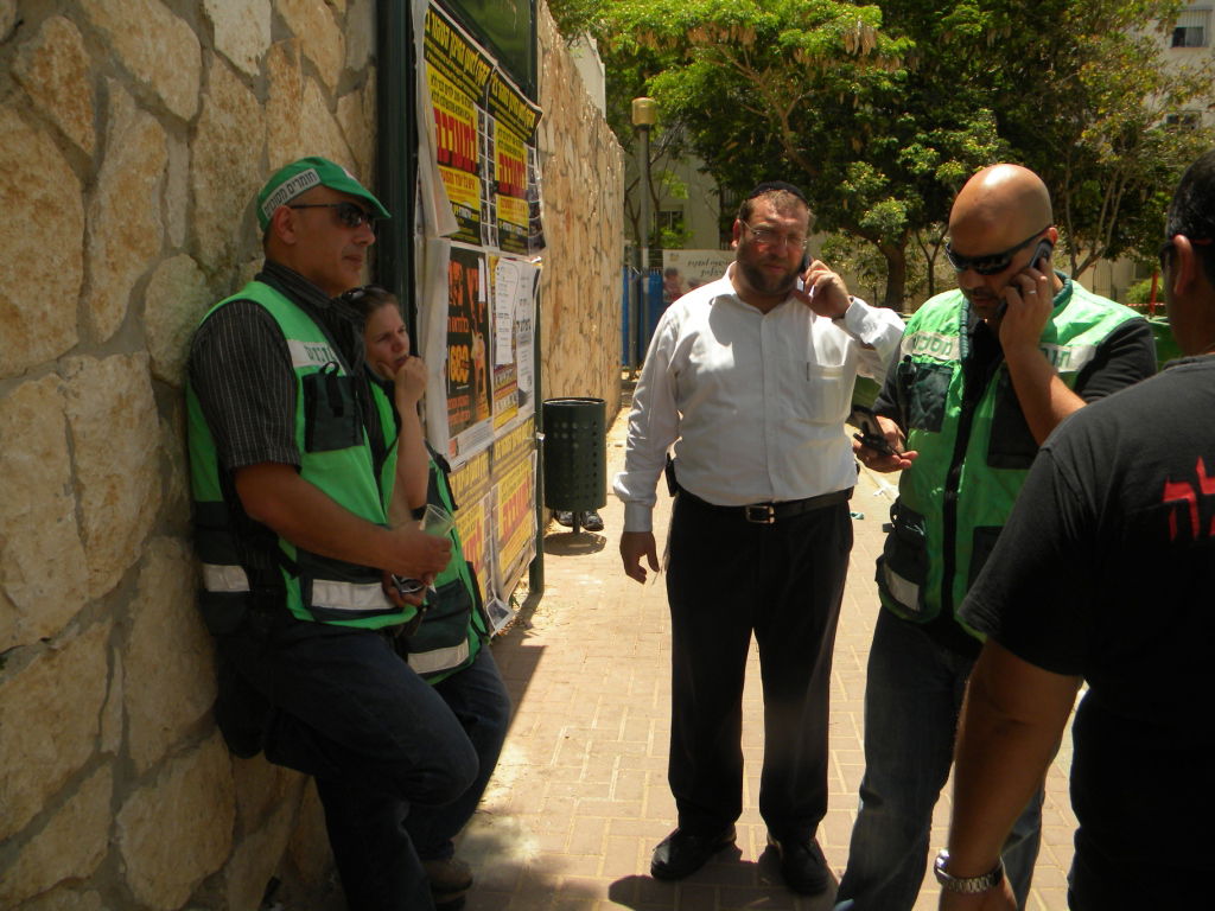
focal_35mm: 28
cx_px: 608
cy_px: 456
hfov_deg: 63.4
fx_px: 983
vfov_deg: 49.7
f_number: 7
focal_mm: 5
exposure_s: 1/219
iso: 80
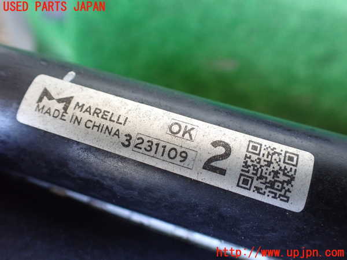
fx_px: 301
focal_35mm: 30
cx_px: 174
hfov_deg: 60.0
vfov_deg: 46.8
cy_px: 130
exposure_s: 1/80
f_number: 2.3
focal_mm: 5.4
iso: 800
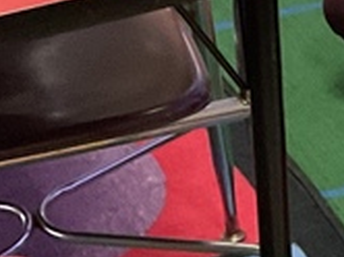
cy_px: -390
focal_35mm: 179
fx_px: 1776
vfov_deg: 7.6
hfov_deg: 9.6
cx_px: 883
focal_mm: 3
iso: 250
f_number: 1.8
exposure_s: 1/40
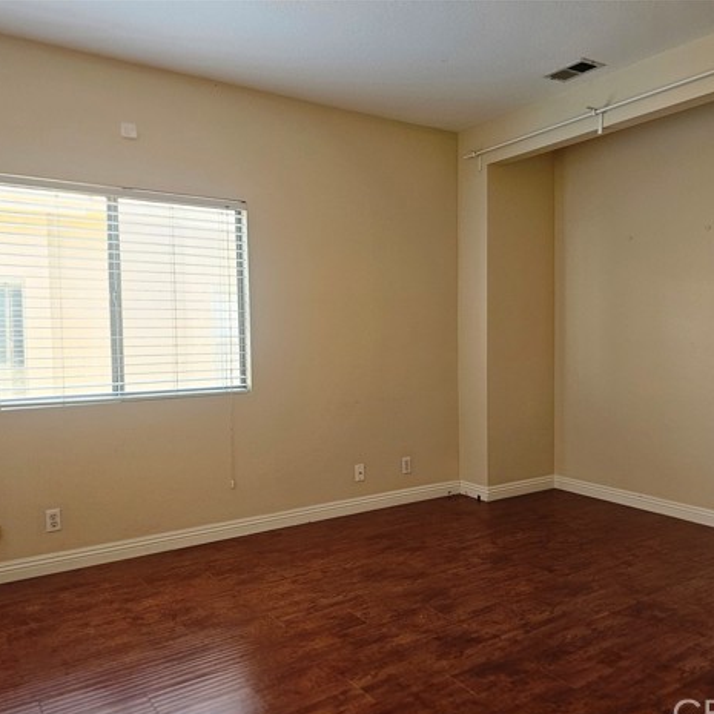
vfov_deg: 57.3
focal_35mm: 28
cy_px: 367
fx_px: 653
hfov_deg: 57.2
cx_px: 382
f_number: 1.7
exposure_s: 1/120
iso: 400
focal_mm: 6.3
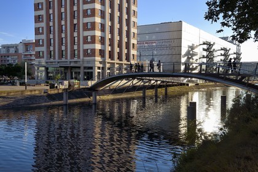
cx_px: 129
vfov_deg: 33.4
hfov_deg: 48.5
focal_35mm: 40
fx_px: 287
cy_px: 86
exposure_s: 1/320
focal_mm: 40
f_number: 9
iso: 320
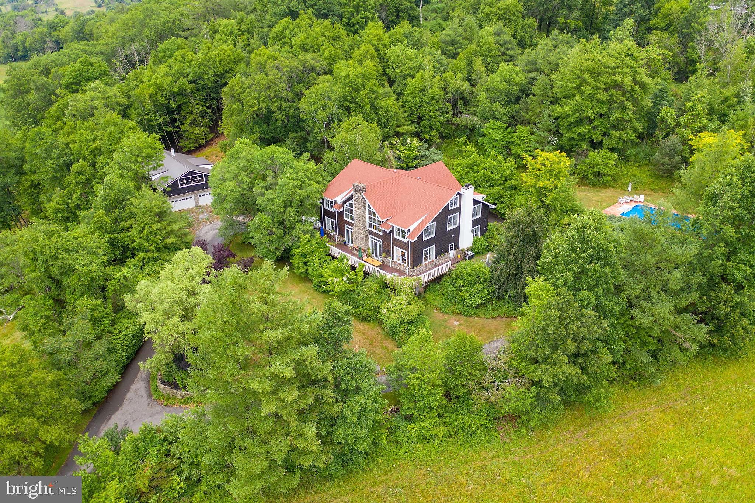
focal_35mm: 28
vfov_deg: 46.4
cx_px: 378
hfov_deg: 65.5
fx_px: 587
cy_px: 252
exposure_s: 1/400
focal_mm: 10.26
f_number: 2.8
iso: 100
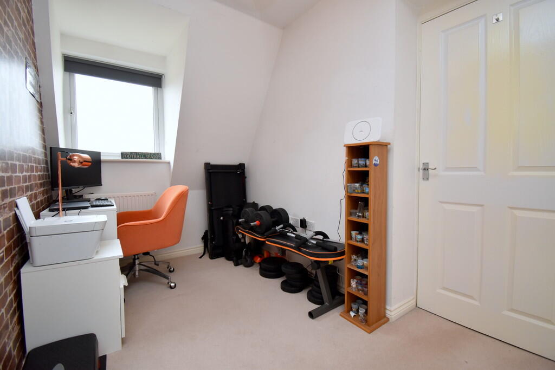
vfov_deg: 77.3
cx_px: 278
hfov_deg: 100.4
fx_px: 231
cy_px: 185
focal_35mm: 15
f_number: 5
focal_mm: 10
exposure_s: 1/200
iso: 560
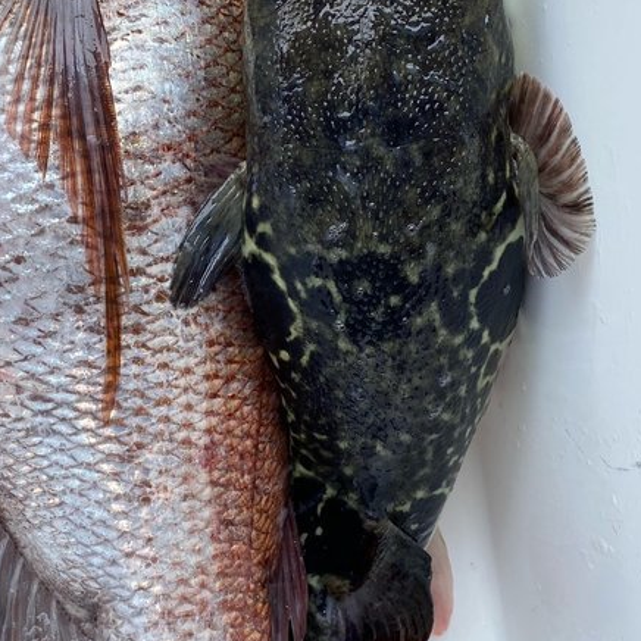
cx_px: 200
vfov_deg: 37.6
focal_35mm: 45
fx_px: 943
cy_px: 316
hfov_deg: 37.0
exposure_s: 1/693
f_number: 1.8
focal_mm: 4.25
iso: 32
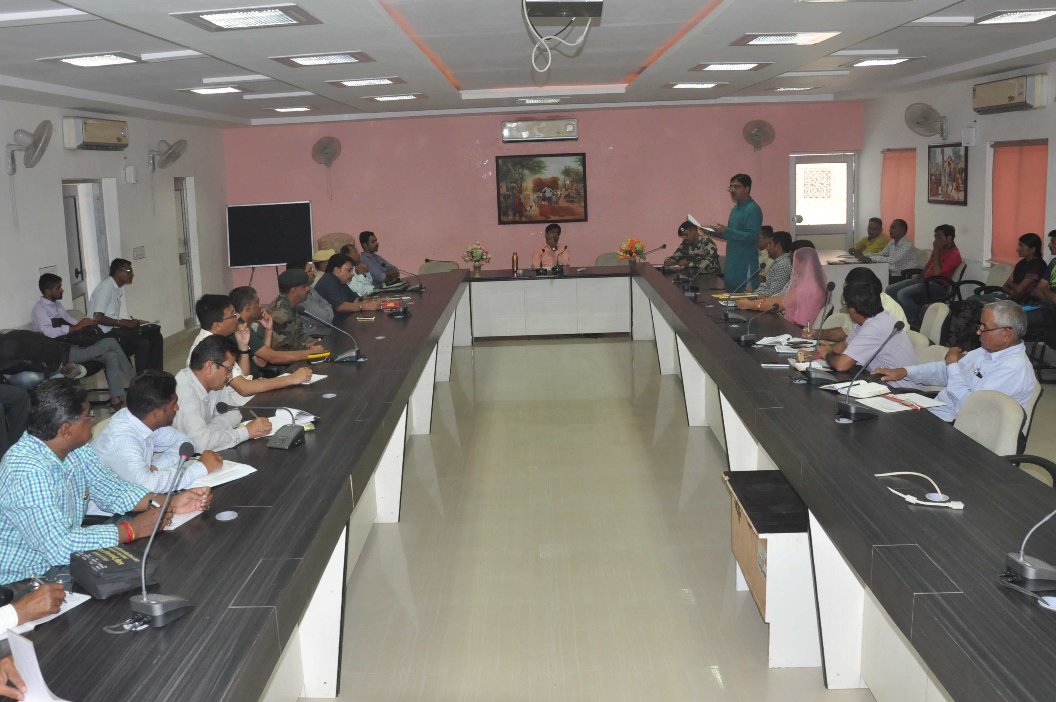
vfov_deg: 42.2
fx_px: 908
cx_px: 475
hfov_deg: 60.2
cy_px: 319
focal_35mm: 31
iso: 1250
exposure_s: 1/125
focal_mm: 18
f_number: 7.1
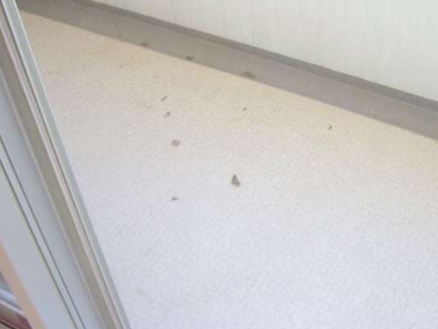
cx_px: 276
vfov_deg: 22.6
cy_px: 139
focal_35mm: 65
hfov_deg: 29.7
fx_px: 823
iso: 100
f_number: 2.7
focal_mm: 6.2
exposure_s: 1/80
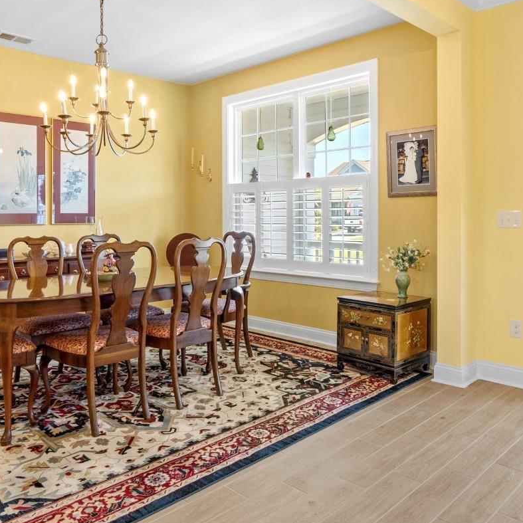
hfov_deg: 57.3
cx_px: 266
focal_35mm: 28
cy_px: 190
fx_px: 479
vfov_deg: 56.5
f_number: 8
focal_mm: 16
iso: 500
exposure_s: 1/15
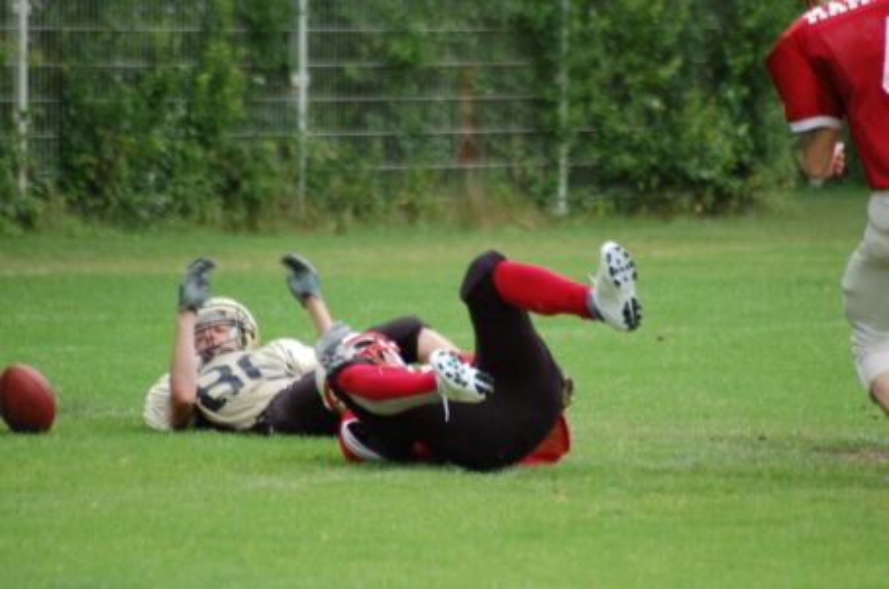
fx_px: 11089
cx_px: 444
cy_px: 294
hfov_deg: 4.6
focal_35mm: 450
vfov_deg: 3.0
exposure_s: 1/500
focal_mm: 300
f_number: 5.6
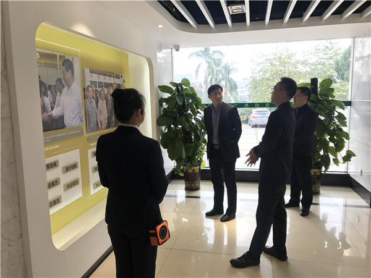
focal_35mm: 28
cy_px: 139
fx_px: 300
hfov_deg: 63.4
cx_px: 186
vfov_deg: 49.7
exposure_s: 1/107
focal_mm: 3.99
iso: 20
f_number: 1.8
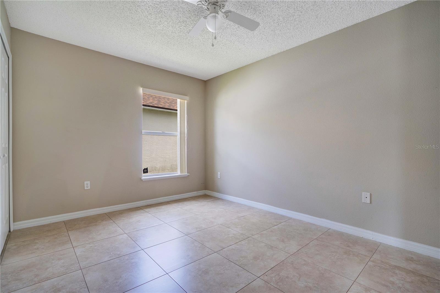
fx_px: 196
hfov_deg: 96.7
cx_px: 220
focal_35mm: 16
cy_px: 146
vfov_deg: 73.7
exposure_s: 1/100
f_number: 7.1
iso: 640
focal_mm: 16
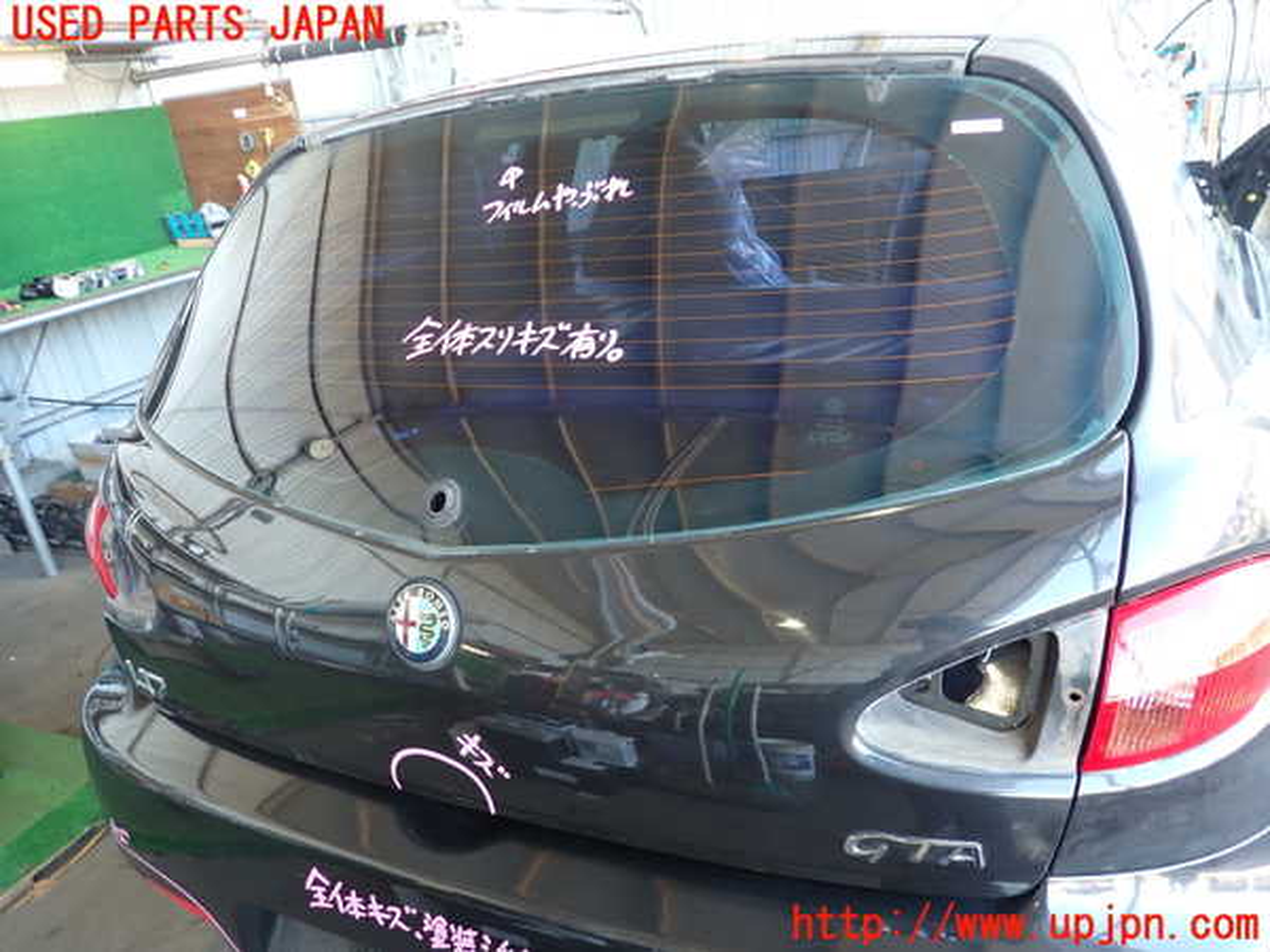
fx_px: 917
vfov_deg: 54.9
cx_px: 635
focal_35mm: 25
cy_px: 476
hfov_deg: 69.4
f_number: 2
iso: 200
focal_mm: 4.5
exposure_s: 1/40
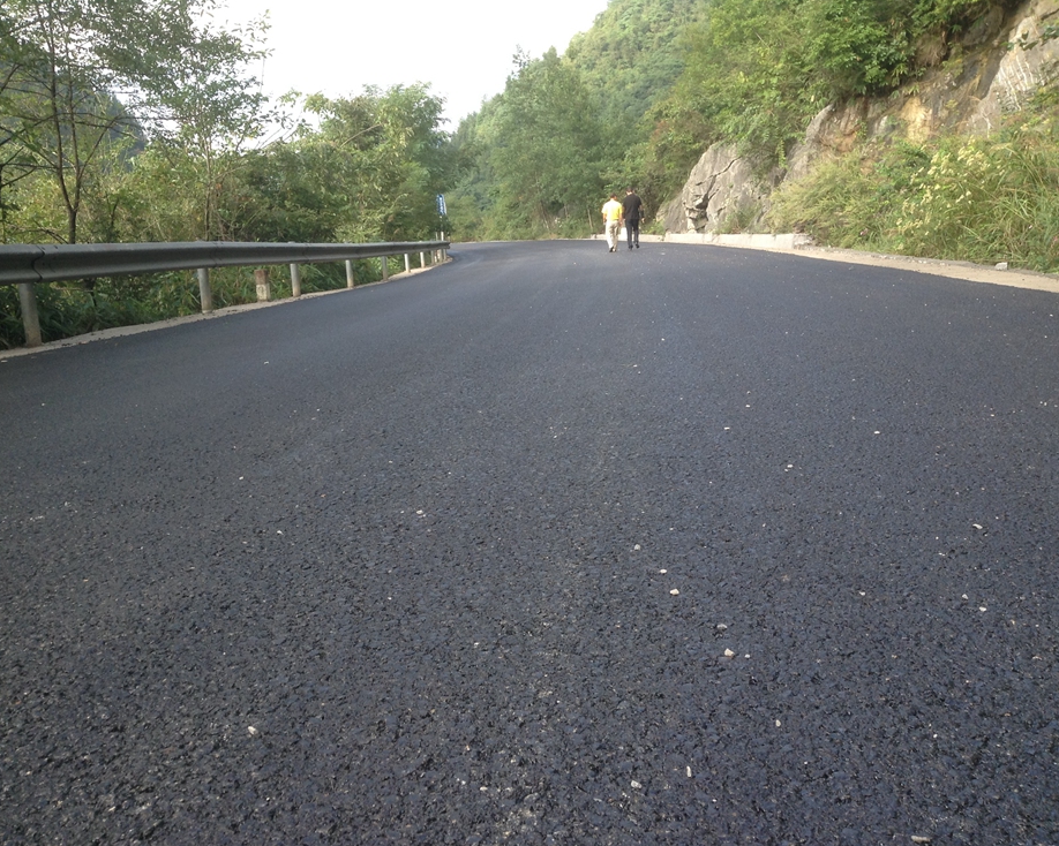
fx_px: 1097
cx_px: 499
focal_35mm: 35
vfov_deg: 42.2
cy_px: 429
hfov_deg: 51.5
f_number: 2.4
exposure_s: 1/179
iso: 32
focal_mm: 3.3
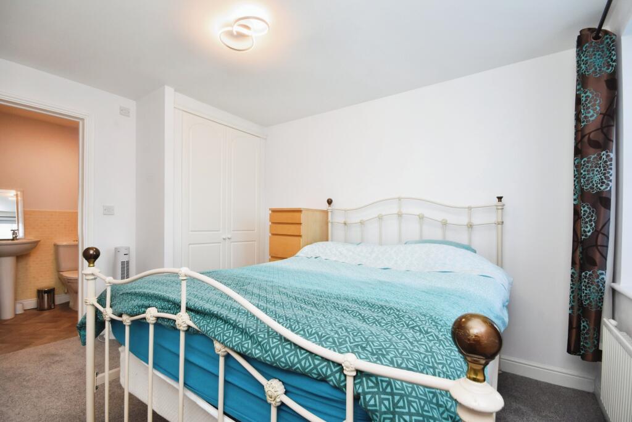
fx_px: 263
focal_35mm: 15
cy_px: 211
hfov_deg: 100.4
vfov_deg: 77.3
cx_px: 316
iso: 800
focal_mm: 10
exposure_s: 1/30
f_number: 8
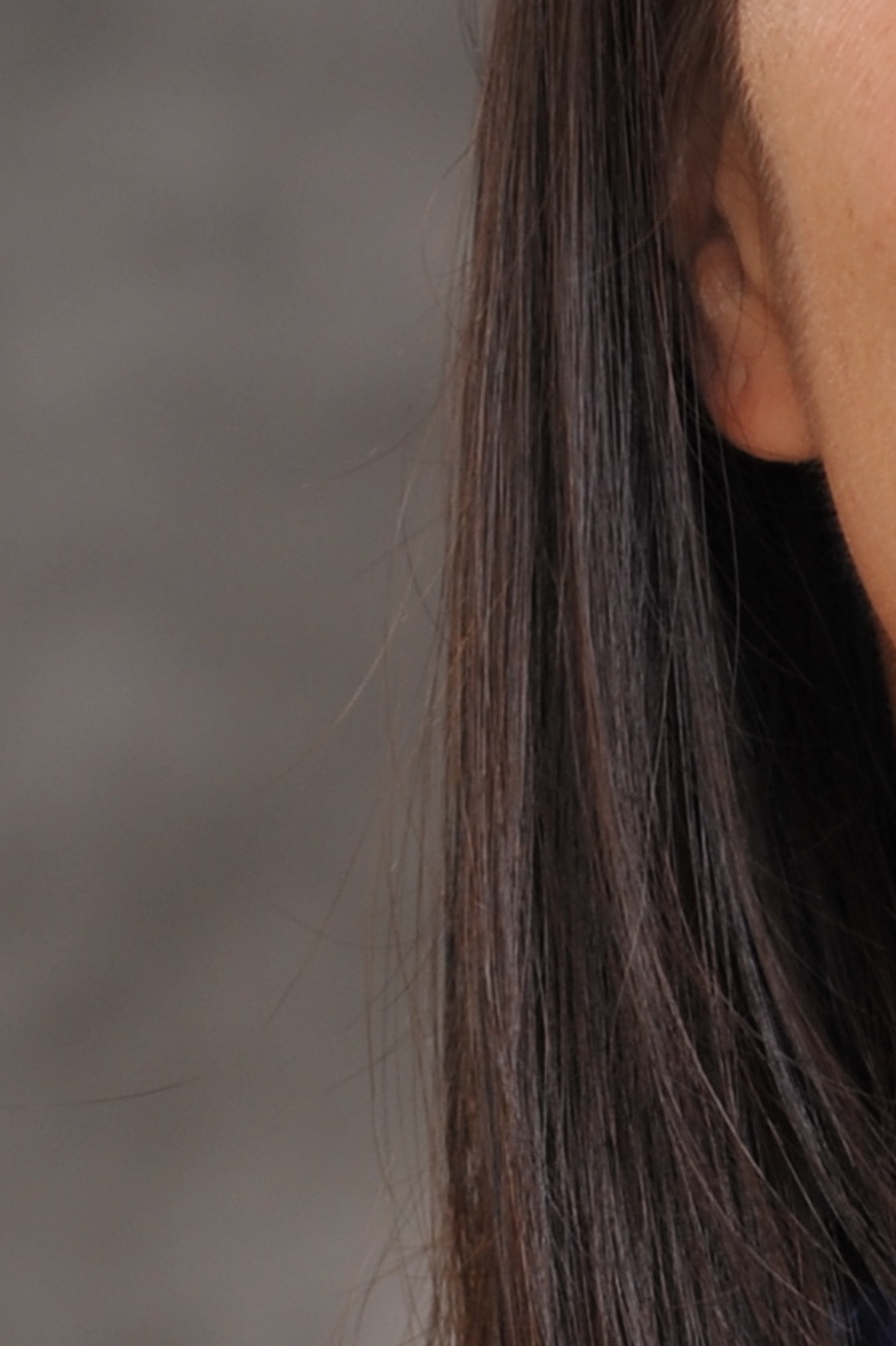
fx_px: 18128
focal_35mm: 485
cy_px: 985
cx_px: 1462
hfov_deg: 2.8
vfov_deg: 4.3
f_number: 5.6
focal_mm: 120
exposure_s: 1/125
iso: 200
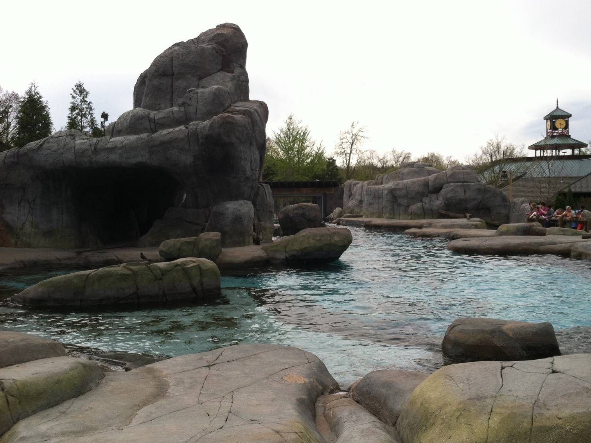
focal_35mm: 37
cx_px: 309
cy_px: 219
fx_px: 632
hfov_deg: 50.1
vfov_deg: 38.7
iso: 80
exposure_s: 1/789
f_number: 2.8
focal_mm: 3.85
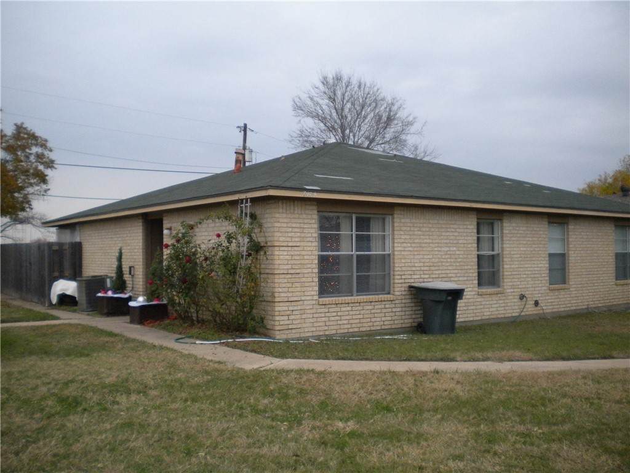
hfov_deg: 52.6
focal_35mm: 35
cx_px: 315
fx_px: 637
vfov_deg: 40.7
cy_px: 236
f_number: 3.1
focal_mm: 6.3
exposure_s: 1/494
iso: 370
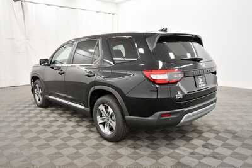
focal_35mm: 27
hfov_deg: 67.4
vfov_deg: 48.0
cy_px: 84
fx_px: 189
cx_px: 126
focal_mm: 18
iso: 1800
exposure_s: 1/125
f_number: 5.3
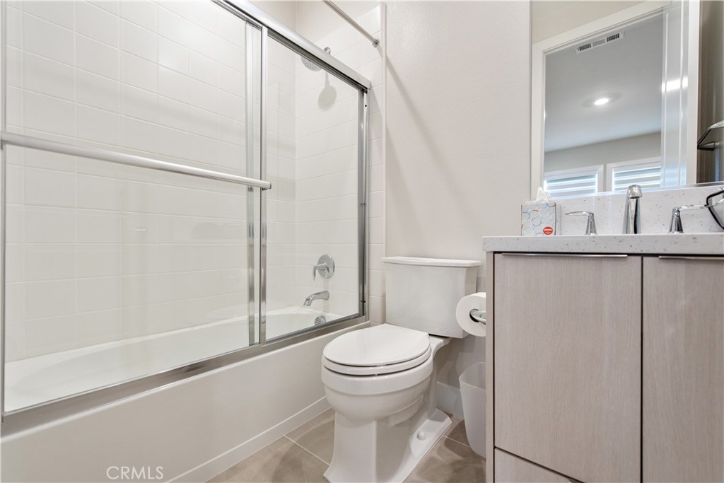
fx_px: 302
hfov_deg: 100.4
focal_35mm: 15
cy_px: 242
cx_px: 362
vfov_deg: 77.3
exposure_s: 1/60
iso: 400
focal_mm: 15
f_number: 4
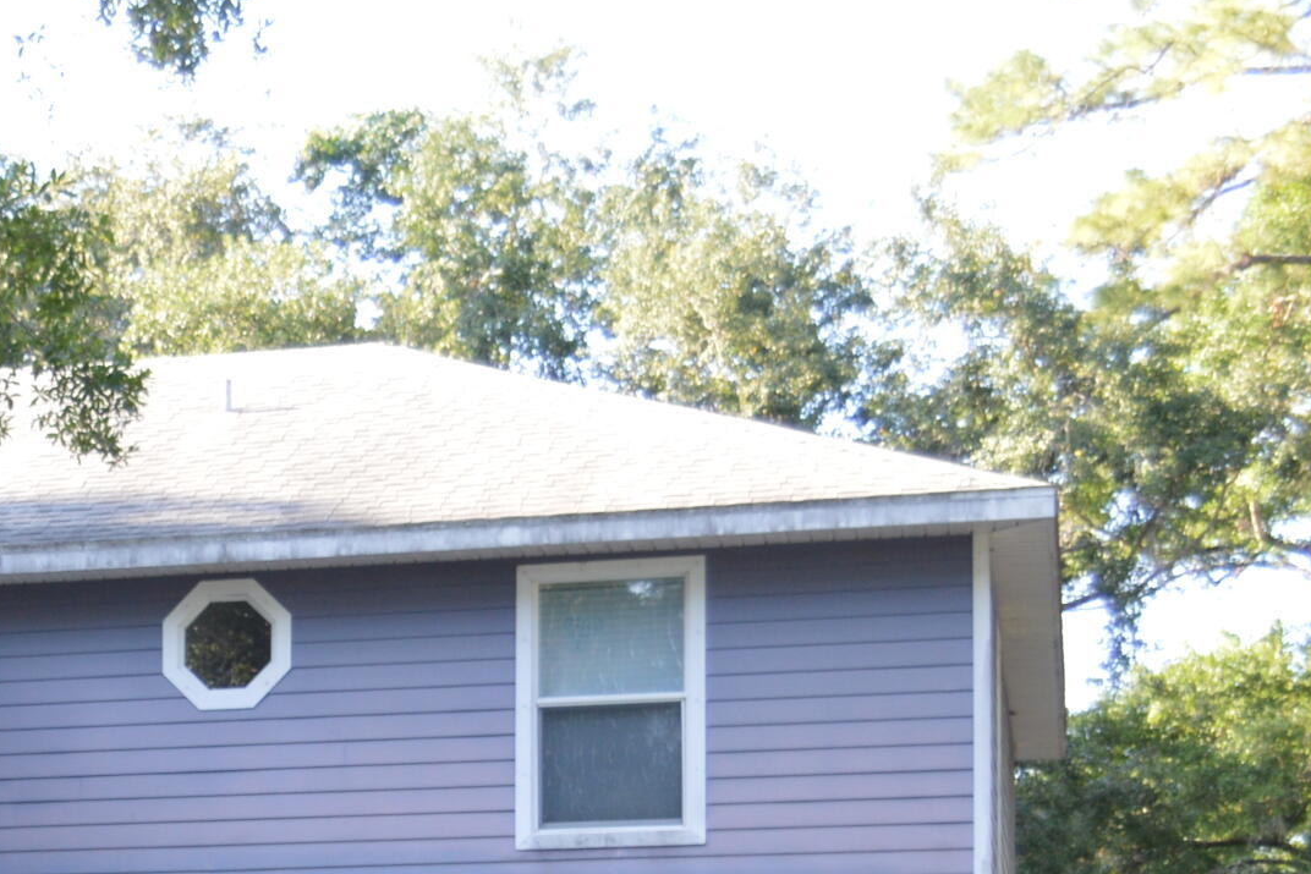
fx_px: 3970
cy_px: 1183
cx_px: -385
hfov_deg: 17.6
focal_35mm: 109
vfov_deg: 12.1
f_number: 4.2
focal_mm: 26
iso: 320
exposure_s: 1/125
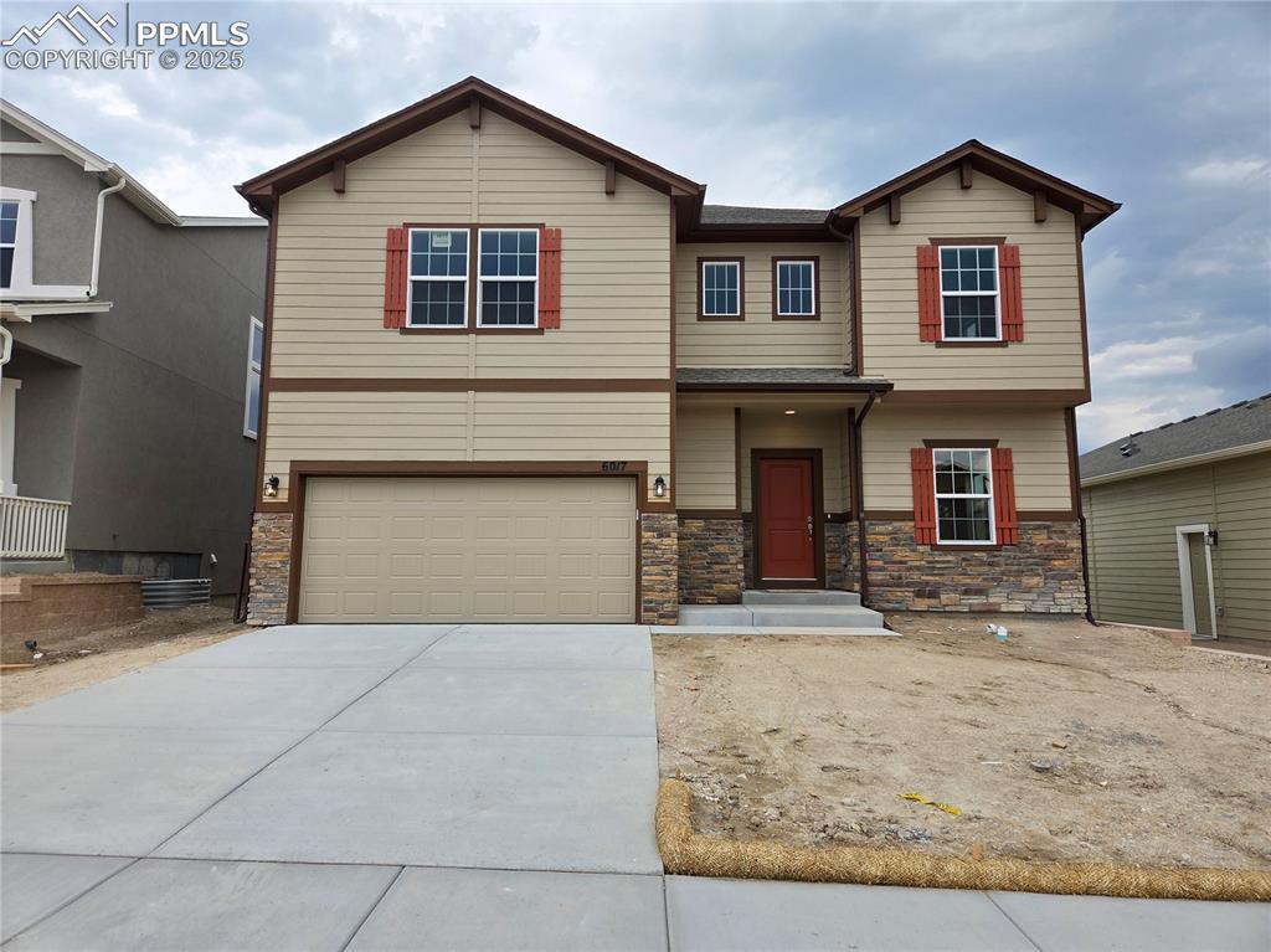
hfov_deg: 74.0
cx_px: 636
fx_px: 844
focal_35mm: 23
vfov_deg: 58.8
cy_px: 476
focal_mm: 5.4
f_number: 1.8
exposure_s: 1/2082
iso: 80
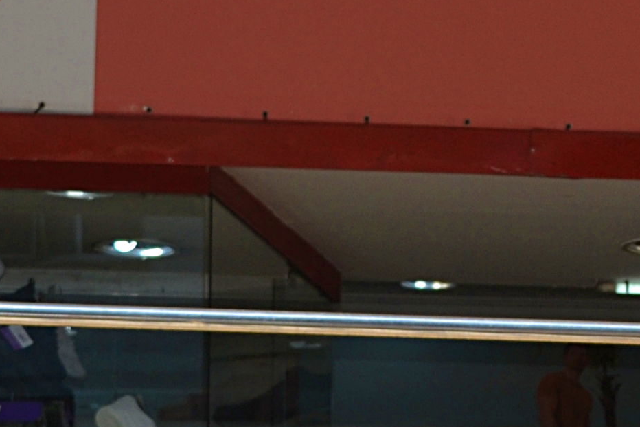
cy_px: 448
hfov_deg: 7.6
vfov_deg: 5.1
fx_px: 4746
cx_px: 936
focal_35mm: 267
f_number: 8
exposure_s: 1/200
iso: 100
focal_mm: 36
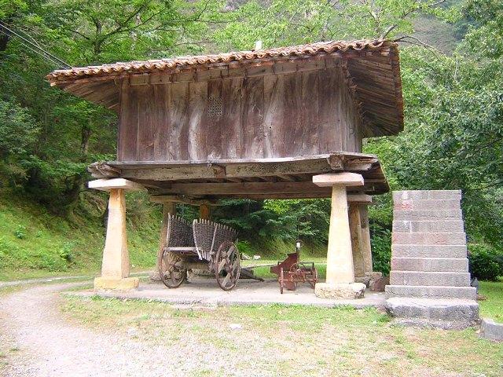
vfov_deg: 39.7
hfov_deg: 51.4
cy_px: 188
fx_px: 523
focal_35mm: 36
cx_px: 252
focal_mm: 4.7
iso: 100
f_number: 2.6
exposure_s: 1/92.4
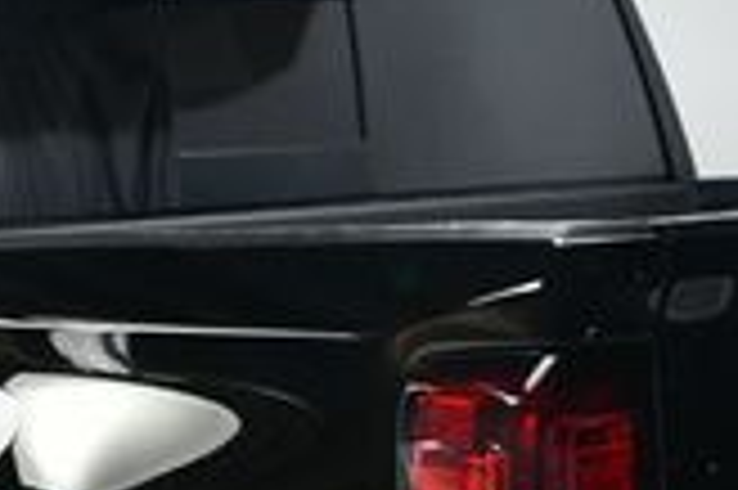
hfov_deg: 15.9
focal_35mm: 129
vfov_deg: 10.4
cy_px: 647
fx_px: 2642
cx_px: 468
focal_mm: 22
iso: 100
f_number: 10
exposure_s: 1/160
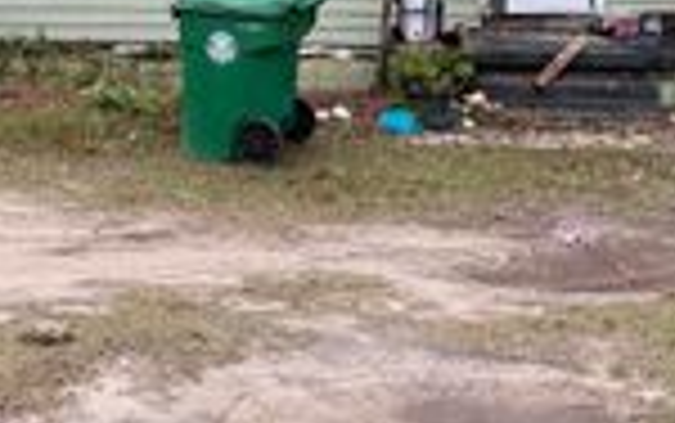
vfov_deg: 14.3
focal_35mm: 85
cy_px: -236
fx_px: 1565
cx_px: 396
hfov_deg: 24.3
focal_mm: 6.76
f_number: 1.78
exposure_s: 1/514
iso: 100
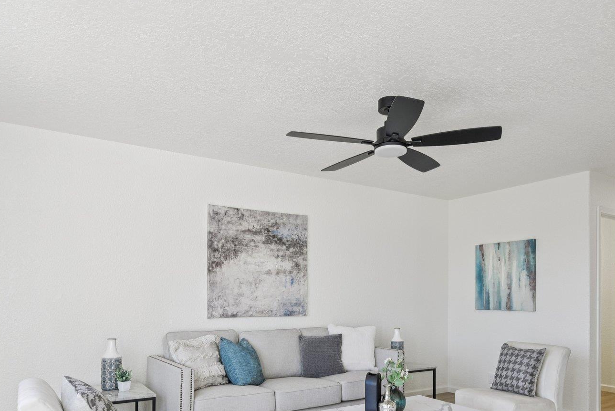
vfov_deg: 46.6
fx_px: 461
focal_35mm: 27
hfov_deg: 67.2
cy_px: 299
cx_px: 337
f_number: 8
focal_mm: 17
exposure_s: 1/30
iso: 400
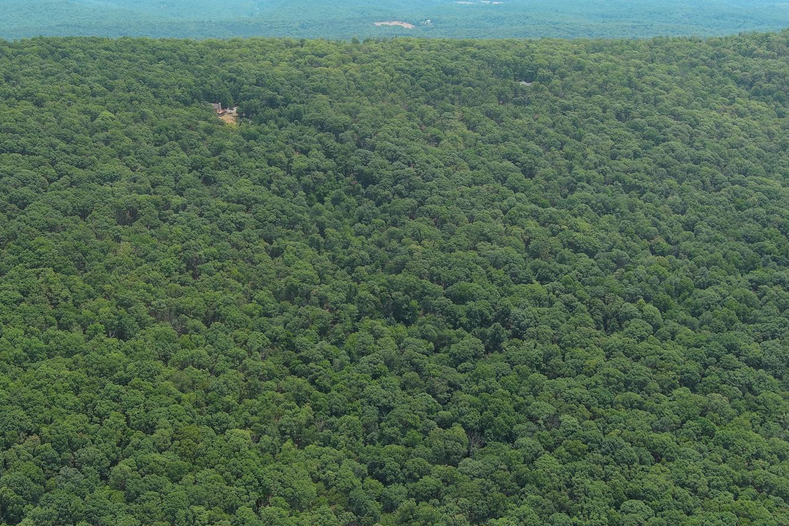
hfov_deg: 43.0
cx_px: 264
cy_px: 267
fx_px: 986
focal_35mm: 45
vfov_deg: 29.9
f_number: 2.8
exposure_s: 1/761
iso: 100
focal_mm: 10.57
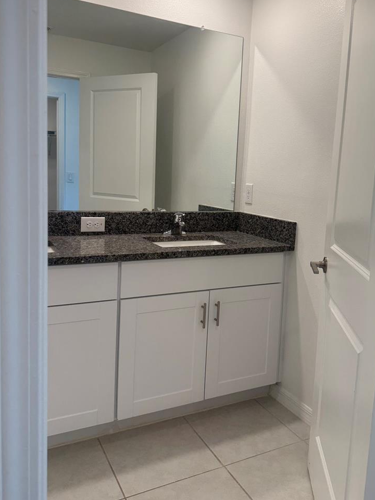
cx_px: 223
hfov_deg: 46.6
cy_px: 230
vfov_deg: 59.9
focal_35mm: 30
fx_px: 433
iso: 100
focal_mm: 6.76
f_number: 1.78
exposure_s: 1/120
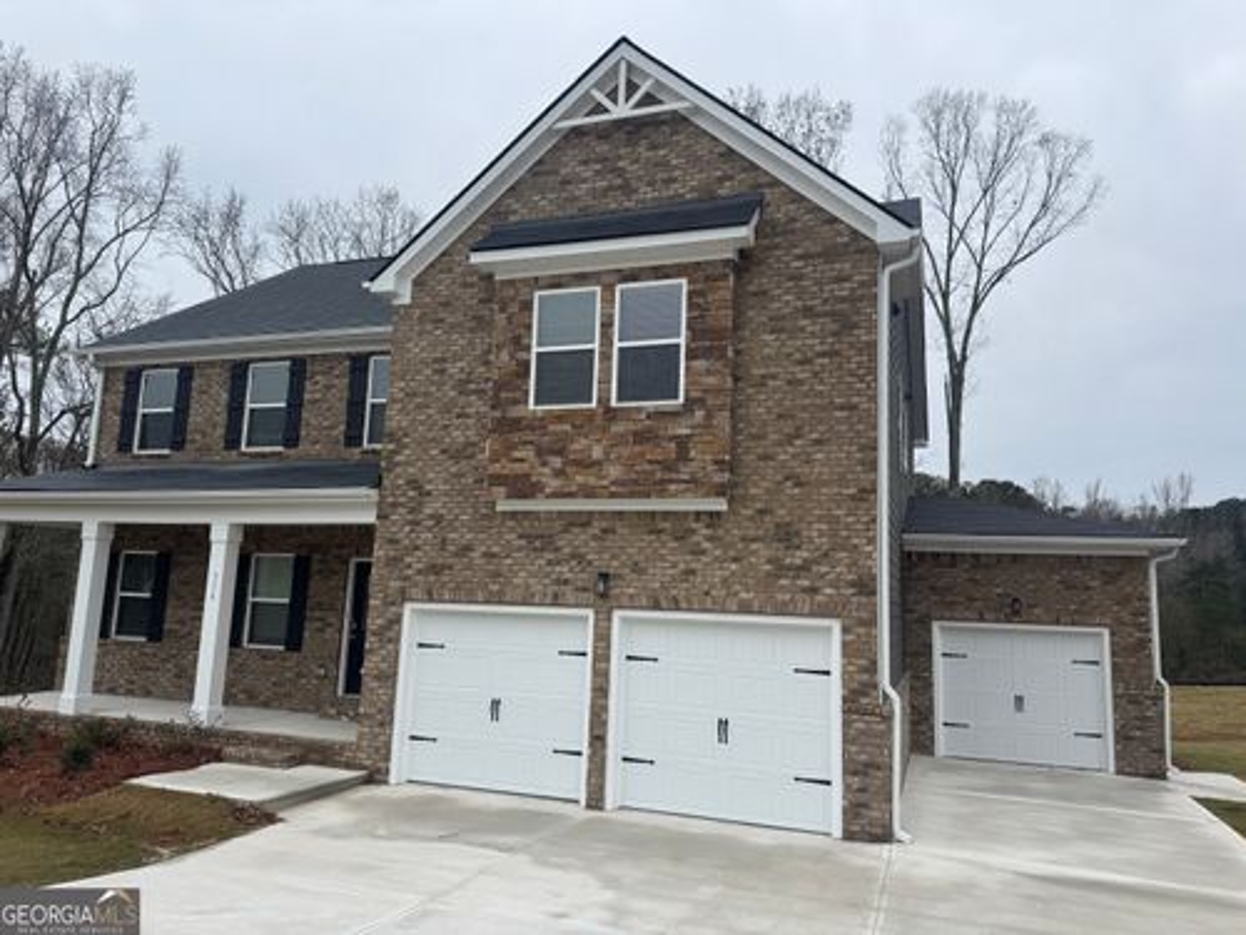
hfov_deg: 71.6
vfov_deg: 56.8
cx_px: 623
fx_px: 864
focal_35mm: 24
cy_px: 468
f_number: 1.78
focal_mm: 6.76
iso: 80
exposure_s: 1/1425
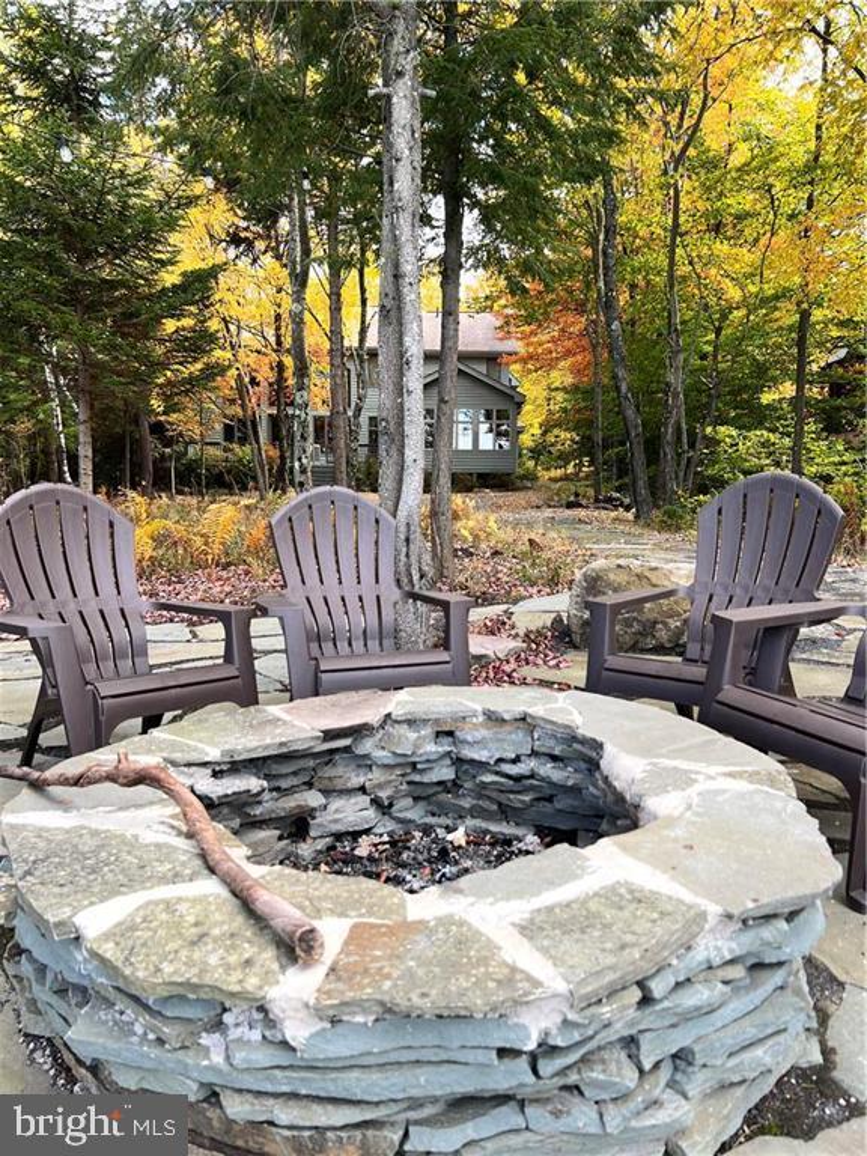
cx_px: 434
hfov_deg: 53.1
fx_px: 868
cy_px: 578
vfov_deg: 67.3
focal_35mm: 26
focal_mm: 5.7
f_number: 1.5
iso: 50
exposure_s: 1/223
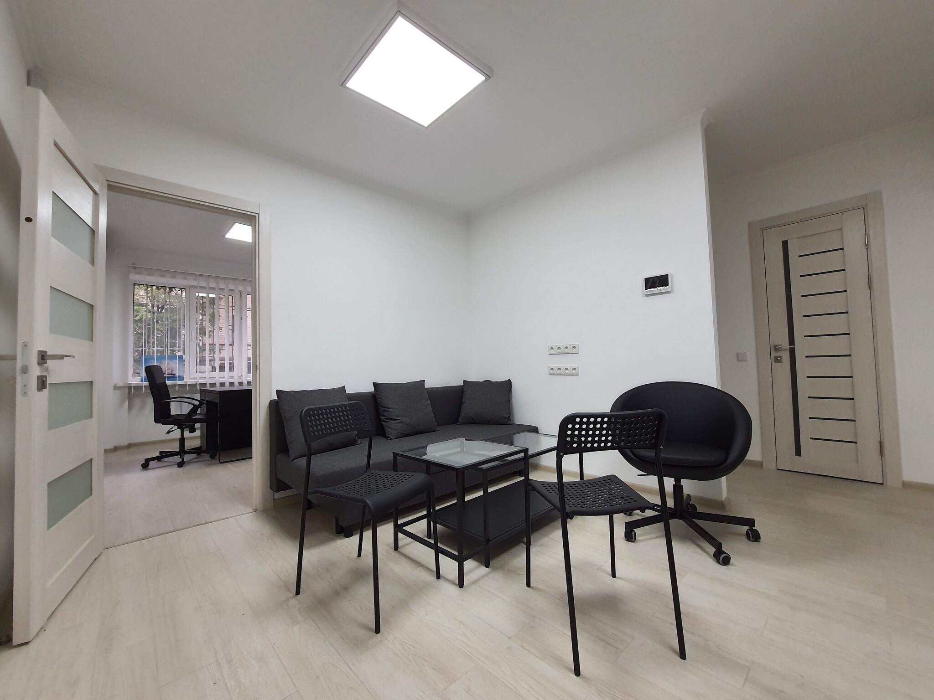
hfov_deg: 106.2
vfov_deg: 89.9
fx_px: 351
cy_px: 350
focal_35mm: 13
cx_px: 467
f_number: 2.2
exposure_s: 1/50
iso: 125
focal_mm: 1.74
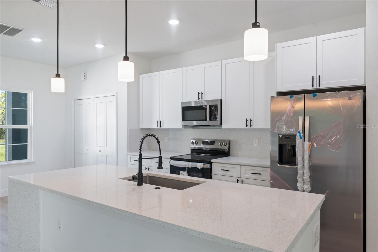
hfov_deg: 73.8
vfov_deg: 53.1
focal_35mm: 24
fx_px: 252
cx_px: 189
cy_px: 126
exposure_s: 1/8
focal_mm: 24
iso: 400
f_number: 8
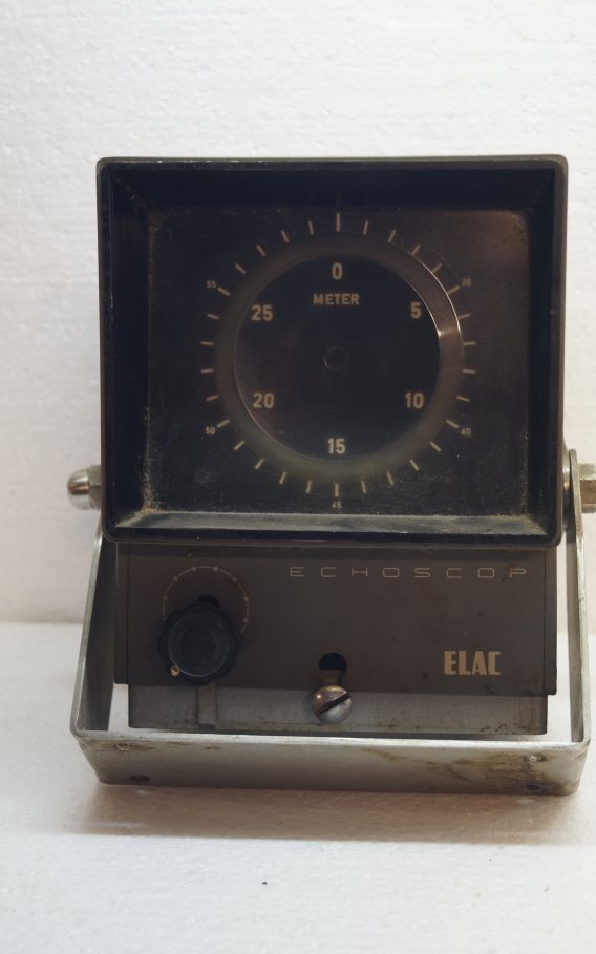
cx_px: 319
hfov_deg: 22.9
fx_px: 1470
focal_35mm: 57
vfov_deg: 36.0
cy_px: 484
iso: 800
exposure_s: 1/60
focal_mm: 35
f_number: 5
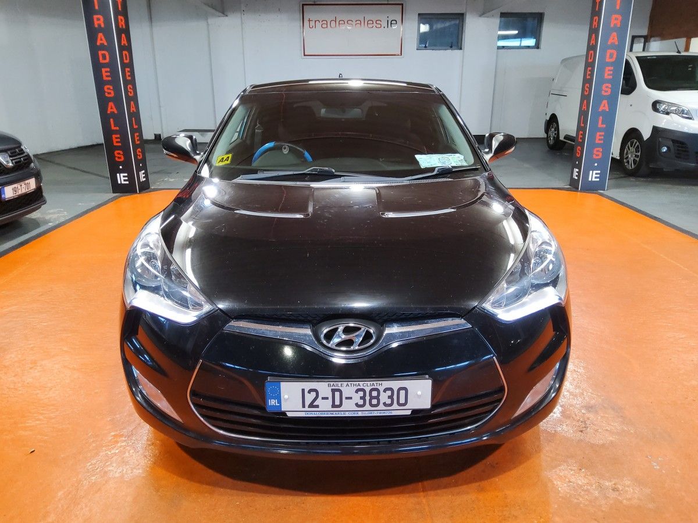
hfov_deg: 67.3
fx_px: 524
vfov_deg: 53.1
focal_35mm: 26
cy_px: 262
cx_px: 349
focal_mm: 3.08
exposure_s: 1/50
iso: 320
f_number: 2
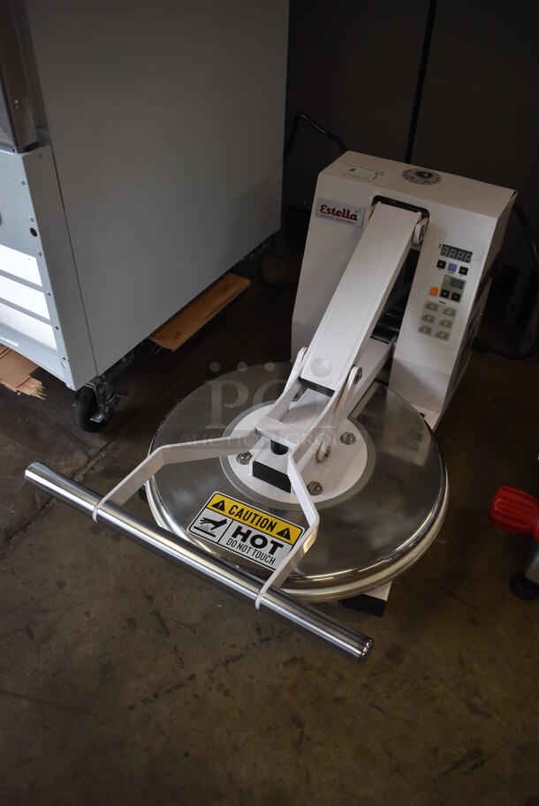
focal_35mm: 27
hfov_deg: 48.0
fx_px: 605
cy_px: 403
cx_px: 270
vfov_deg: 67.3
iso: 800
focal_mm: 18
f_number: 3.5
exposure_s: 1/200
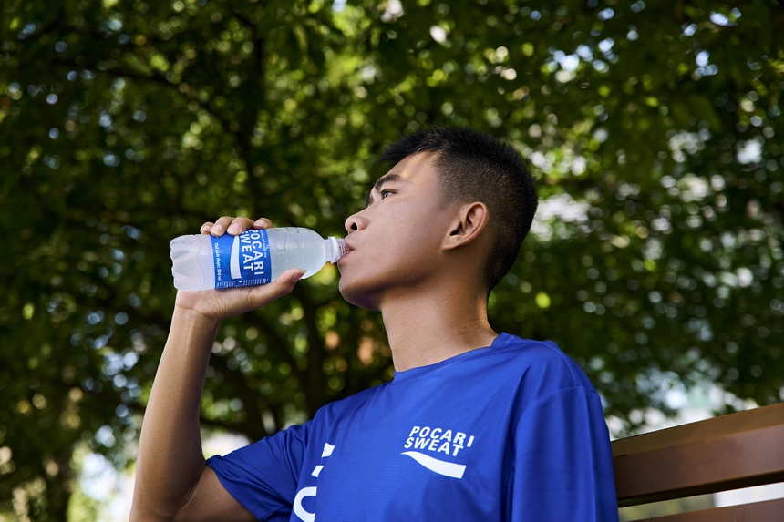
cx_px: 392
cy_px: 261
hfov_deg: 28.8
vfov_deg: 19.4
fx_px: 1524
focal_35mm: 70
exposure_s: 1/500
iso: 320
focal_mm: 70
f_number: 4
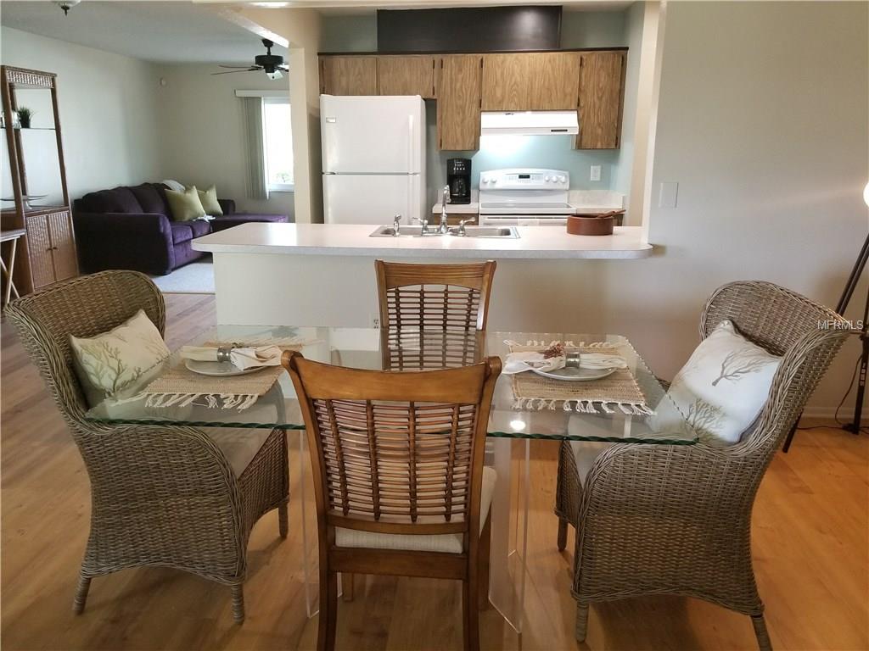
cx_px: 434
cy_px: 326
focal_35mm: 26
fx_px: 653
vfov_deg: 53.1
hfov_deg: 67.3
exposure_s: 1/30
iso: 200
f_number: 1.7
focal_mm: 4.25
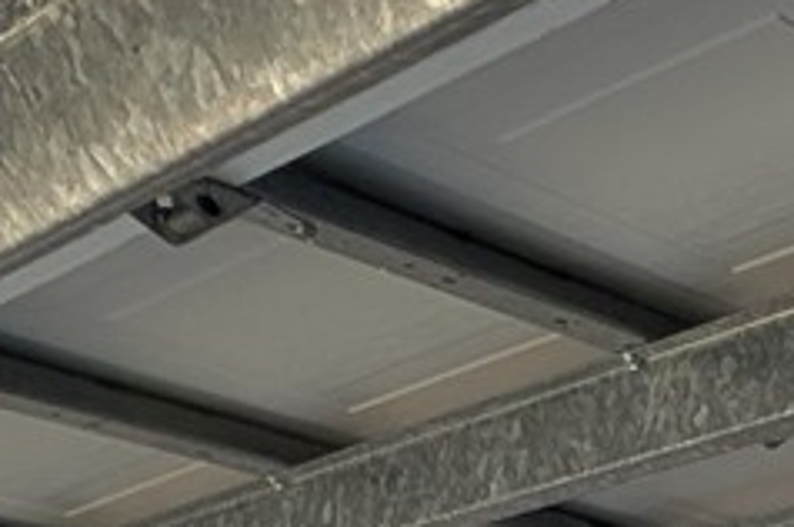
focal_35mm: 84
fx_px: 1850
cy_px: 1644
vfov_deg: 10.5
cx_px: 1501
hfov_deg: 18.1
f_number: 1.95
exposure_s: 1/69.3
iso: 34
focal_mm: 2.23
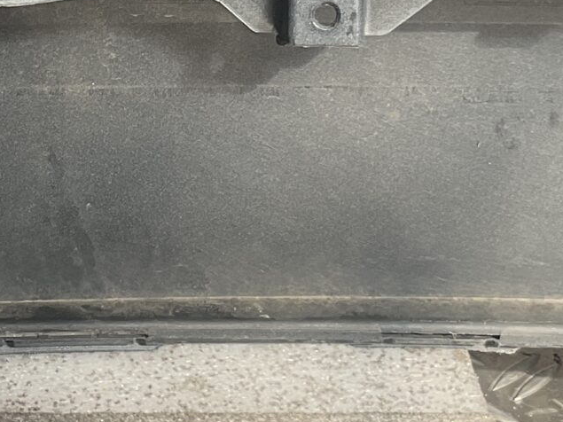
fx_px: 1903
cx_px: 83
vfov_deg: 12.4
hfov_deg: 16.7
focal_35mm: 117
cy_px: -91
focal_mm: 3
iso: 16
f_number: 1.8
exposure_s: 1/556
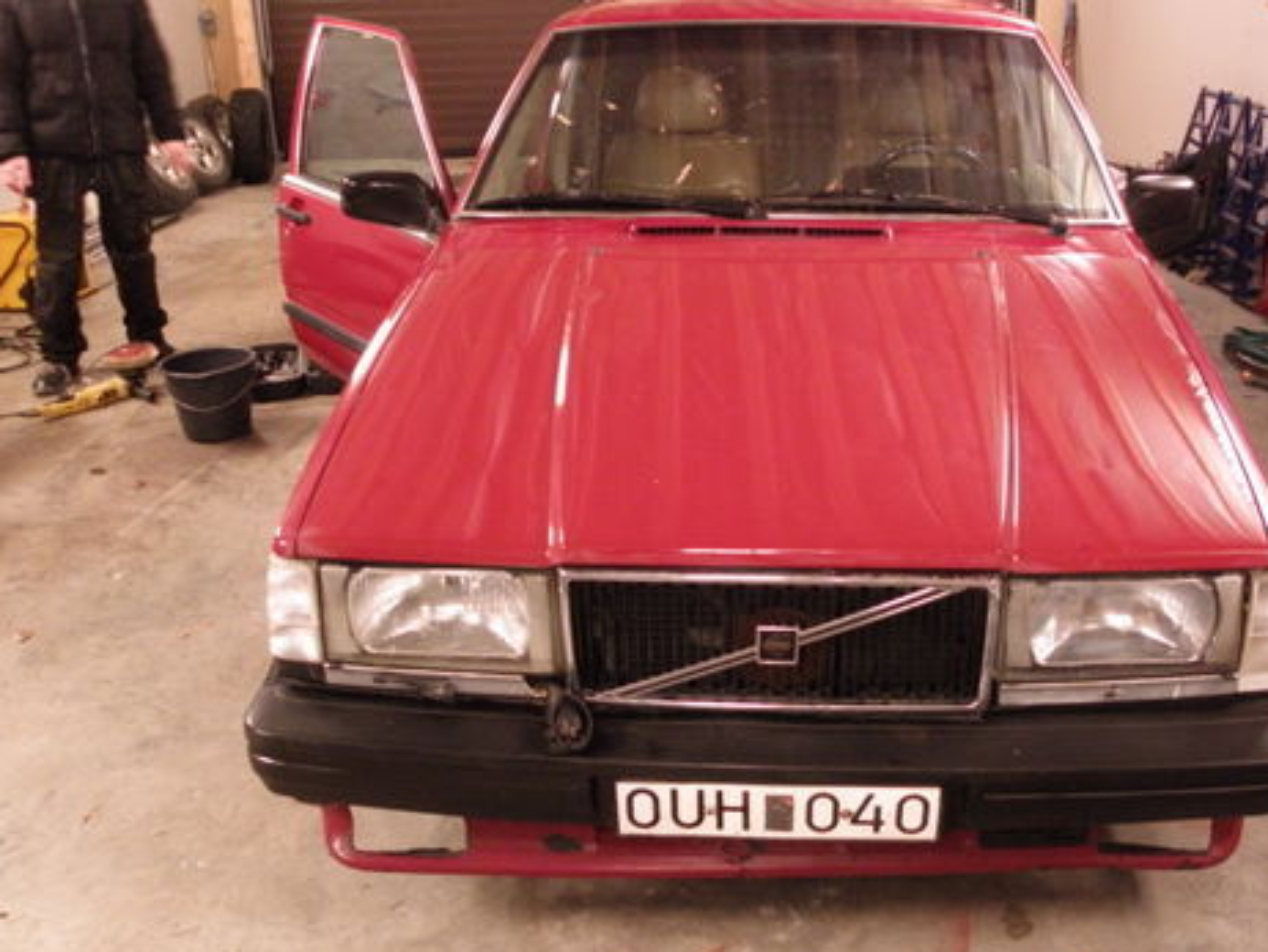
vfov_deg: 39.7
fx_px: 1319
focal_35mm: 36
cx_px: 768
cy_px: 483
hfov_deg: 51.0
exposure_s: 1/8
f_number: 2.8
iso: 400
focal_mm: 4.6
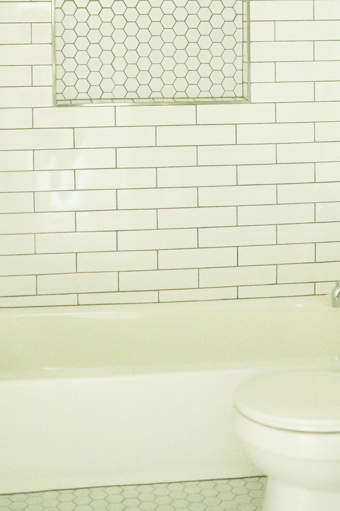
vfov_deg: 27.1
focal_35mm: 72
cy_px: 48
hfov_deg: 18.9
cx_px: 205
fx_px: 1022
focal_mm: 35
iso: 40000
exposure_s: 1/400
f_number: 1.8
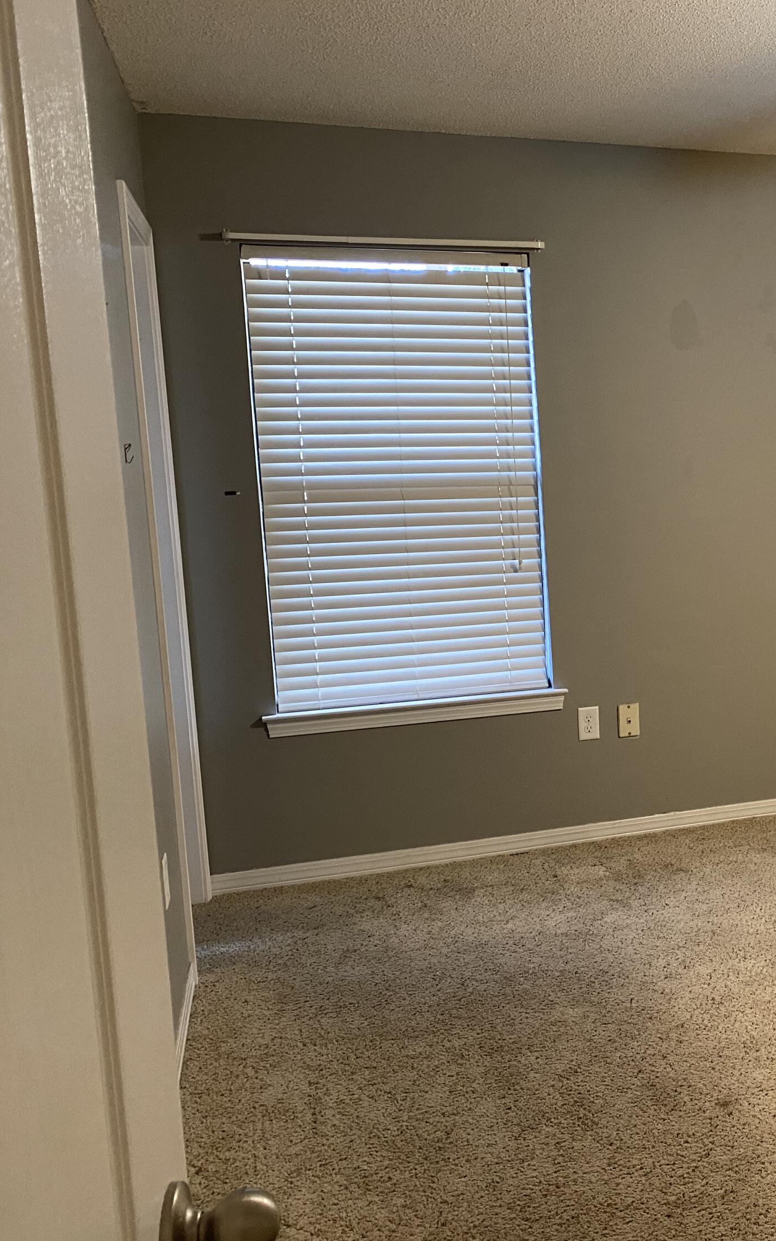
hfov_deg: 31.6
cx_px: 793
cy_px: 622
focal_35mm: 37
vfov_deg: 52.7
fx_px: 1252
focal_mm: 4.25
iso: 250
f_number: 1.8
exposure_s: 1/60
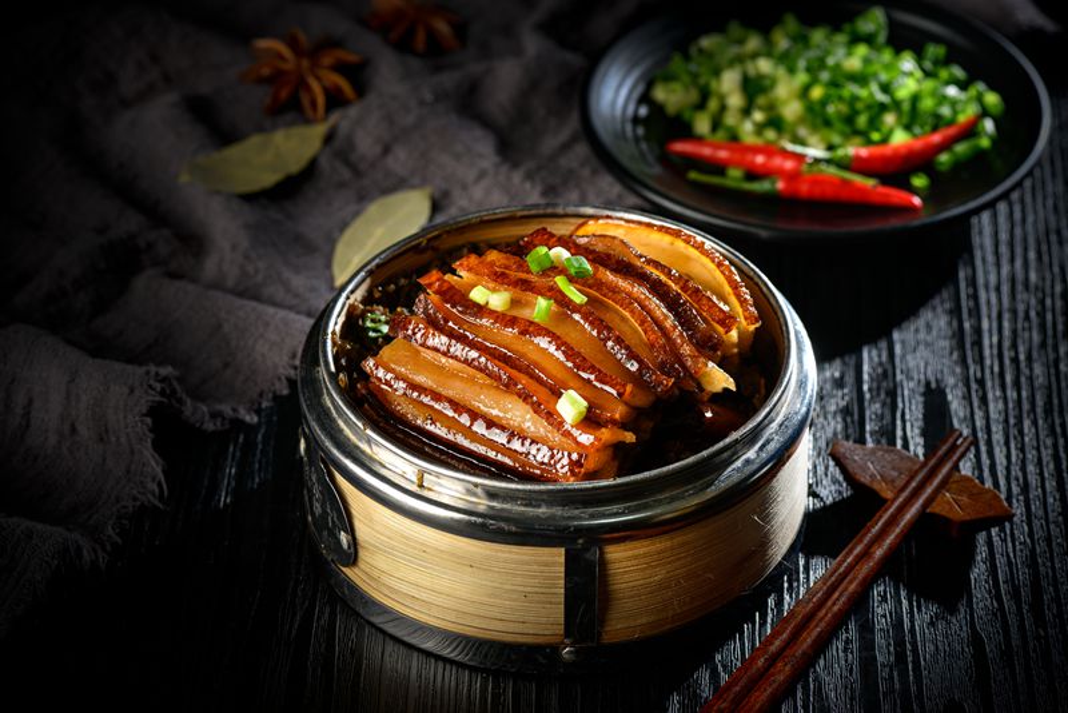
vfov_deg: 13.1
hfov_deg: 19.4
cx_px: 534
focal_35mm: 105
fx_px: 3116
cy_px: 356
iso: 100
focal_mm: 105
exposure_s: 1/160
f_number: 10
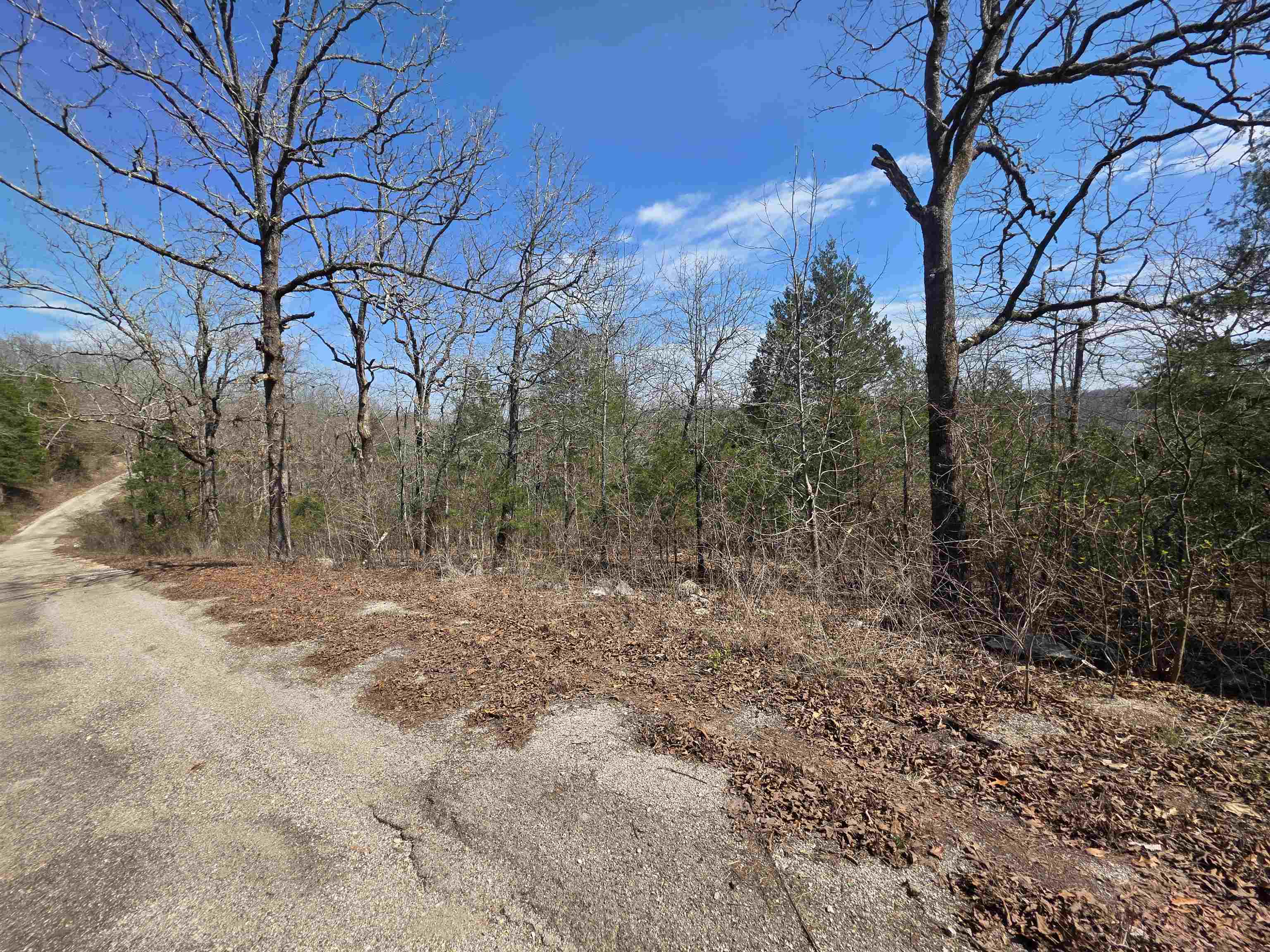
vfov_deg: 89.9
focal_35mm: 13
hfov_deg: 106.2
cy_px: 476
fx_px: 477
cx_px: 635
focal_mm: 2.2
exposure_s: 1/1529
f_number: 1.9
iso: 40
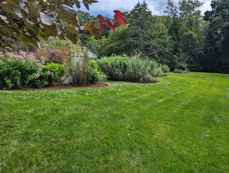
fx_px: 159
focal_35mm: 24
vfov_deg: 56.9
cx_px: 114
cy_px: 86
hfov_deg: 71.5
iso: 46
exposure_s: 1/2179
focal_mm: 6.81
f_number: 1.85
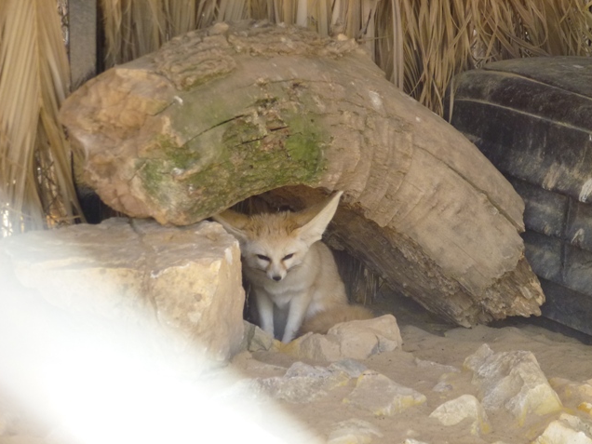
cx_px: 295
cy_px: 222
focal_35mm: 169
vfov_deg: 8.8
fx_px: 2890
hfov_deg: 11.7
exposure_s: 1/100
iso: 250
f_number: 5.4
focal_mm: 30.1
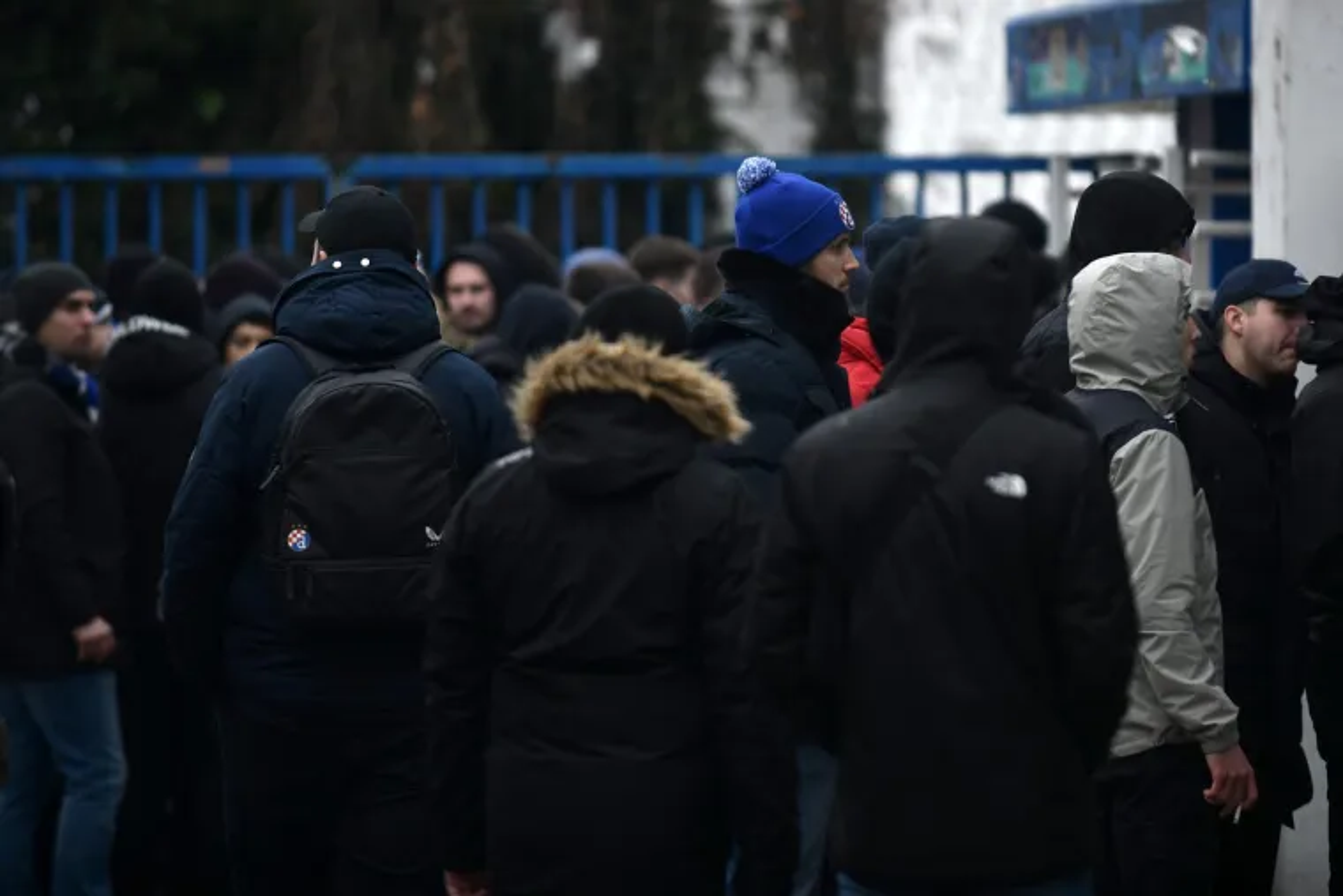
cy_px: 448
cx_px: 672
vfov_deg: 6.9
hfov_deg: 10.3
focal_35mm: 200
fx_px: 7462
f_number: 2.8
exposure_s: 1/400
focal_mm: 200
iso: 125
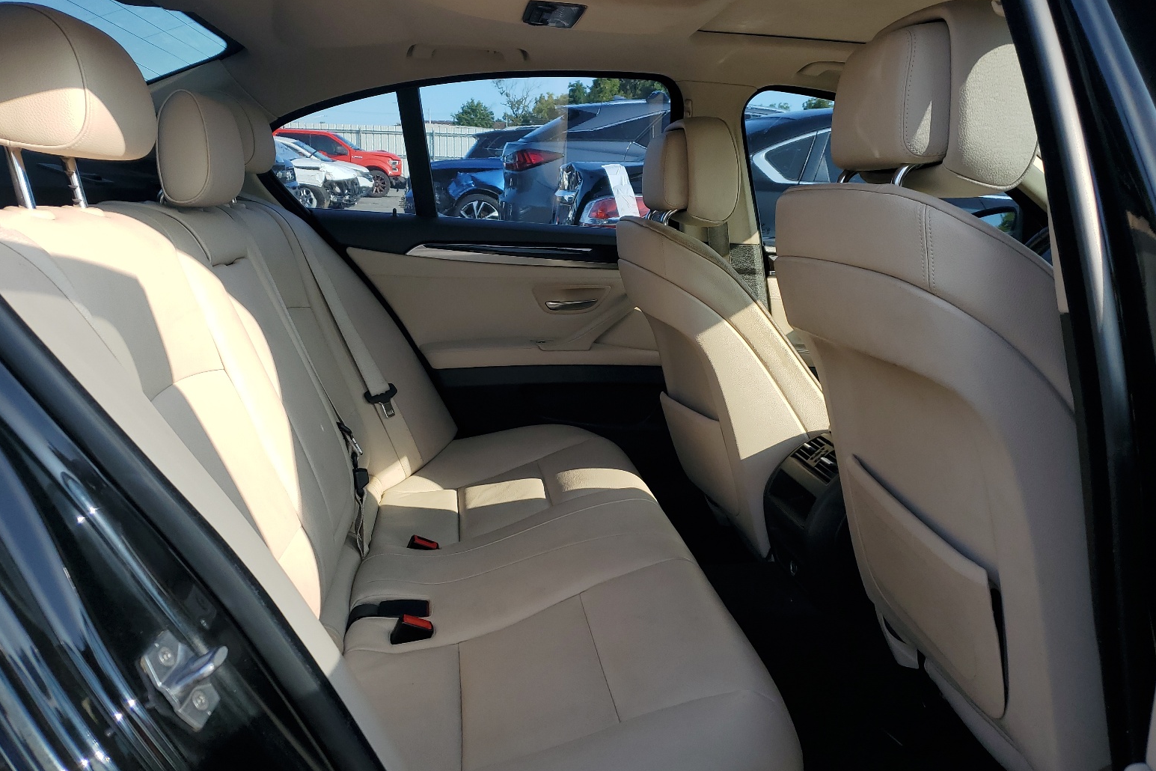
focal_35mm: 28
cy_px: 409
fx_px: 899
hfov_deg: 65.5
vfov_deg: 46.4
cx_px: 591
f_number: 1.5
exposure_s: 1/1000
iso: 50
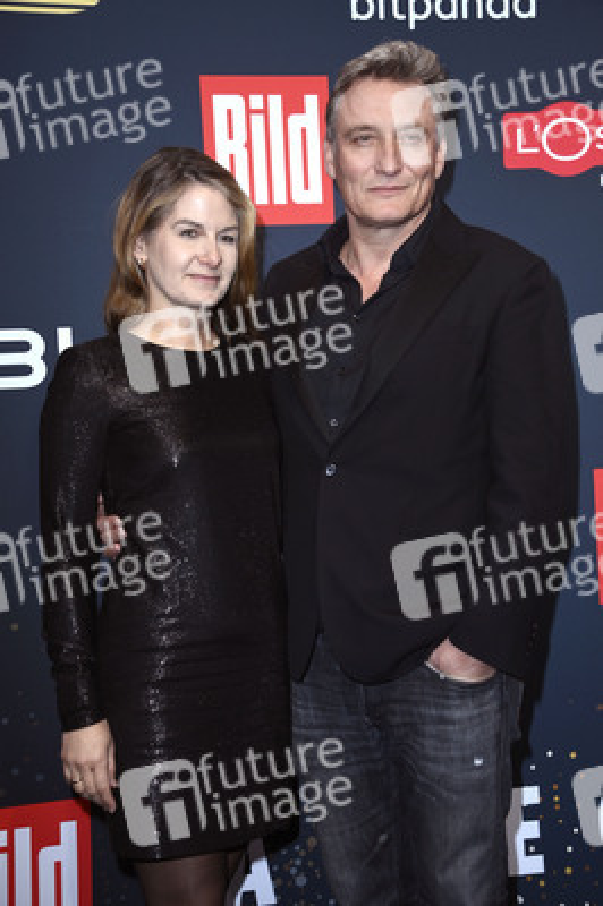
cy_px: 453
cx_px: 302
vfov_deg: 32.4
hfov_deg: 21.9
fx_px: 1560
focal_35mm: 62
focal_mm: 62
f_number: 5.6
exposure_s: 1/250
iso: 320
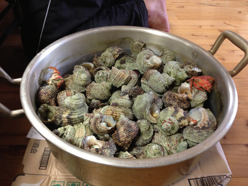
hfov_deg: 55.4
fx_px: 236
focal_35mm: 33
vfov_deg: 42.9
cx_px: 124
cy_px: 93
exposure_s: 1/20
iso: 250
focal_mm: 4.13
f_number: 2.4
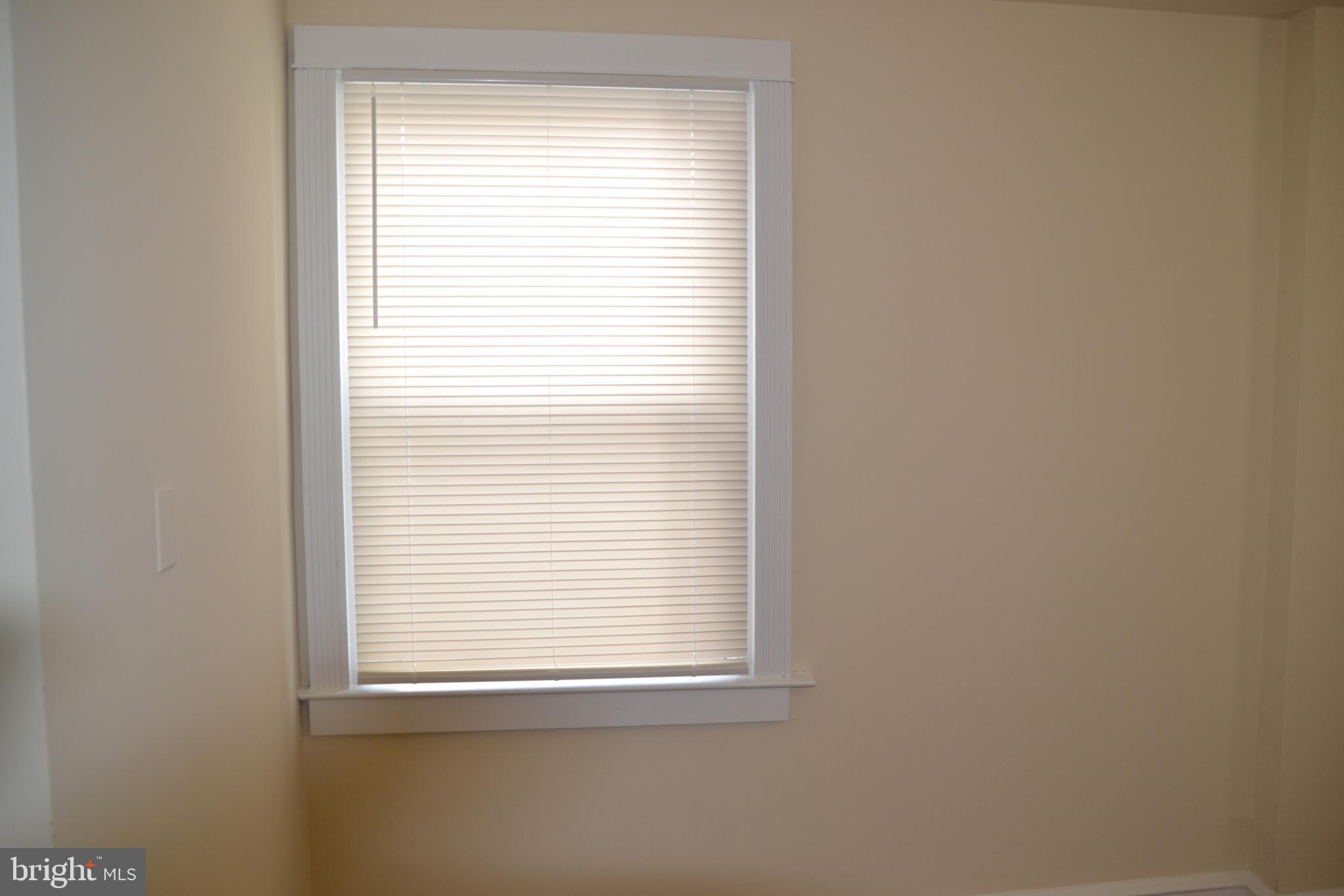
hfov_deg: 59.5
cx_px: 672
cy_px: 448
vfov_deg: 41.7
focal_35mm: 32
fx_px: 1176
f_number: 4
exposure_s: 1/100
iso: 400
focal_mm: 21
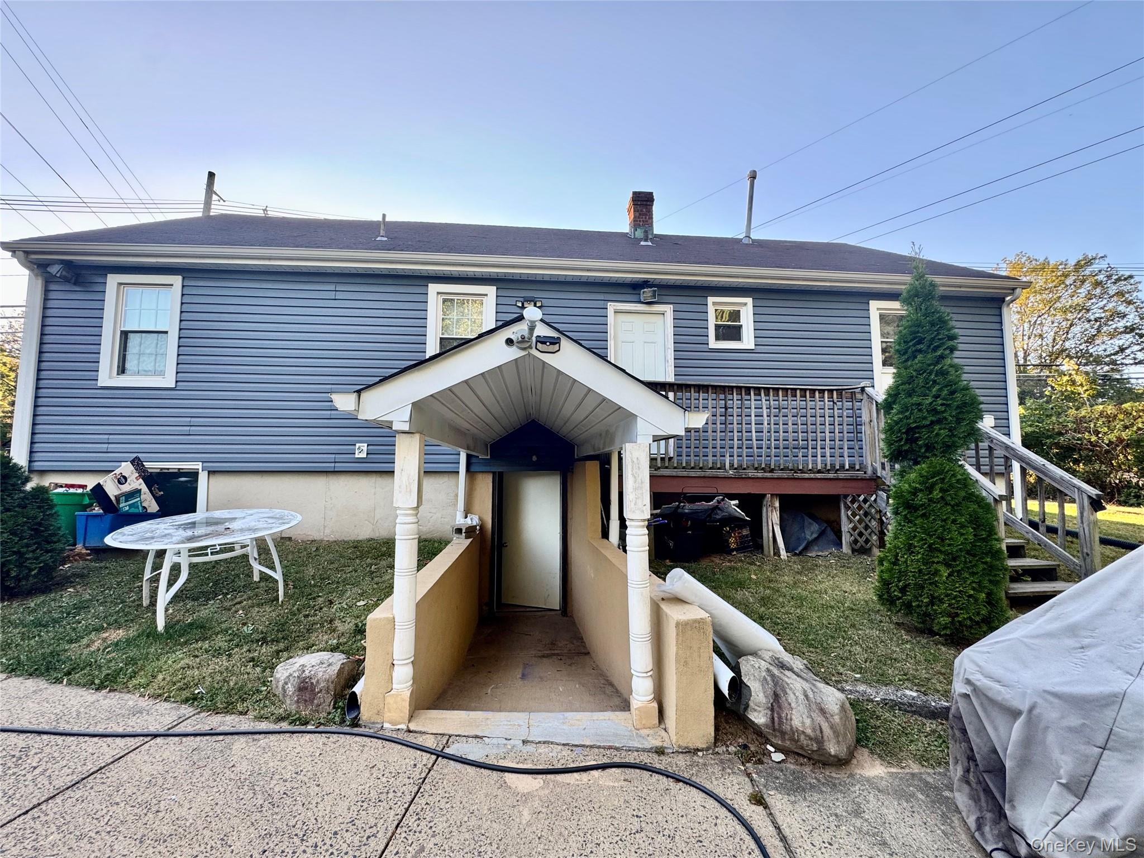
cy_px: 429
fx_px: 463
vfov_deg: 85.7
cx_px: 572
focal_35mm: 14
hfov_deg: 102.1
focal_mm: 2.22
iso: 50
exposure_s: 1/99
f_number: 2.2
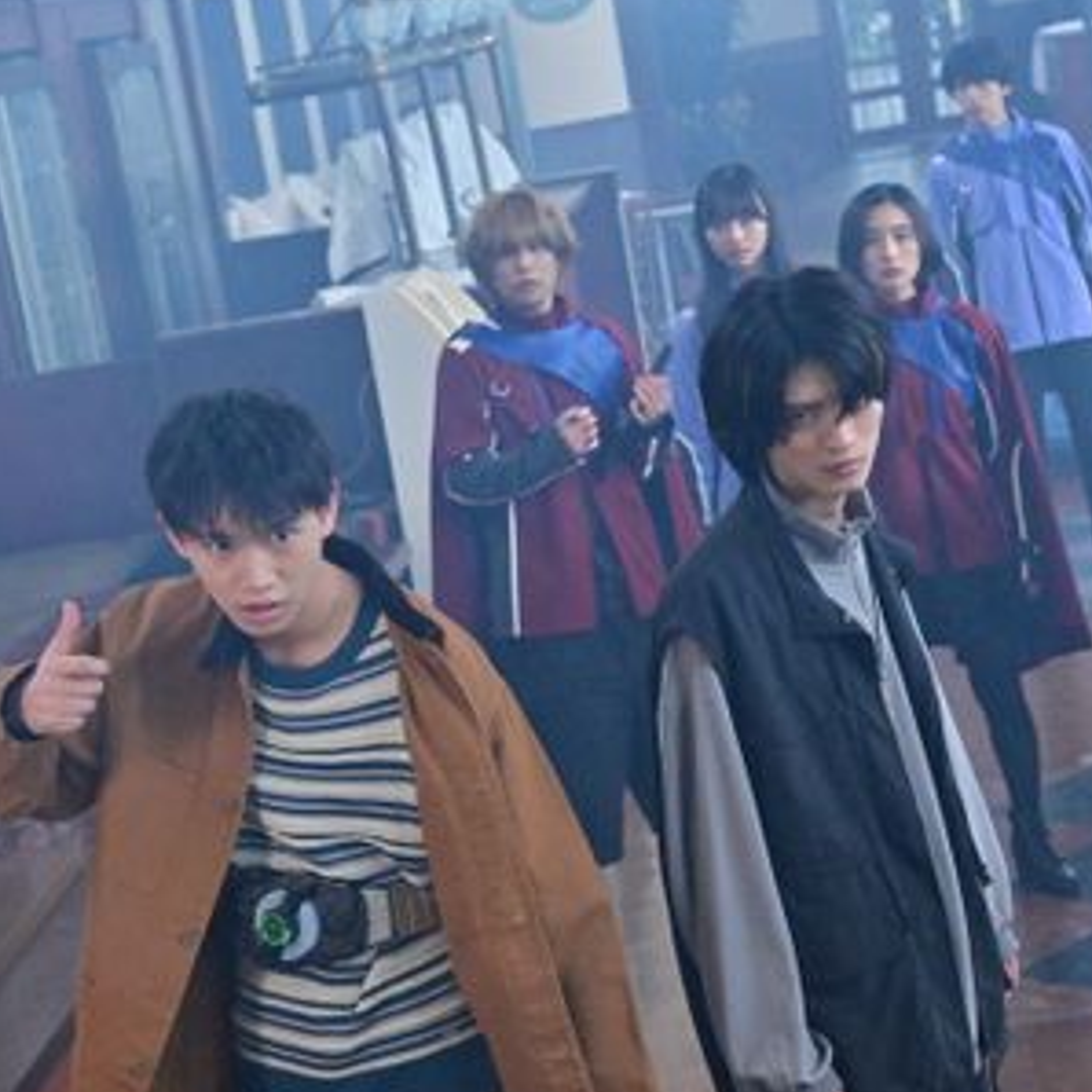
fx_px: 3248
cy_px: 542
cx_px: 824
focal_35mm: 91
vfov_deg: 19.1
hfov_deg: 19.0
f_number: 8
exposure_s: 1/400
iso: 6400
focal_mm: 69
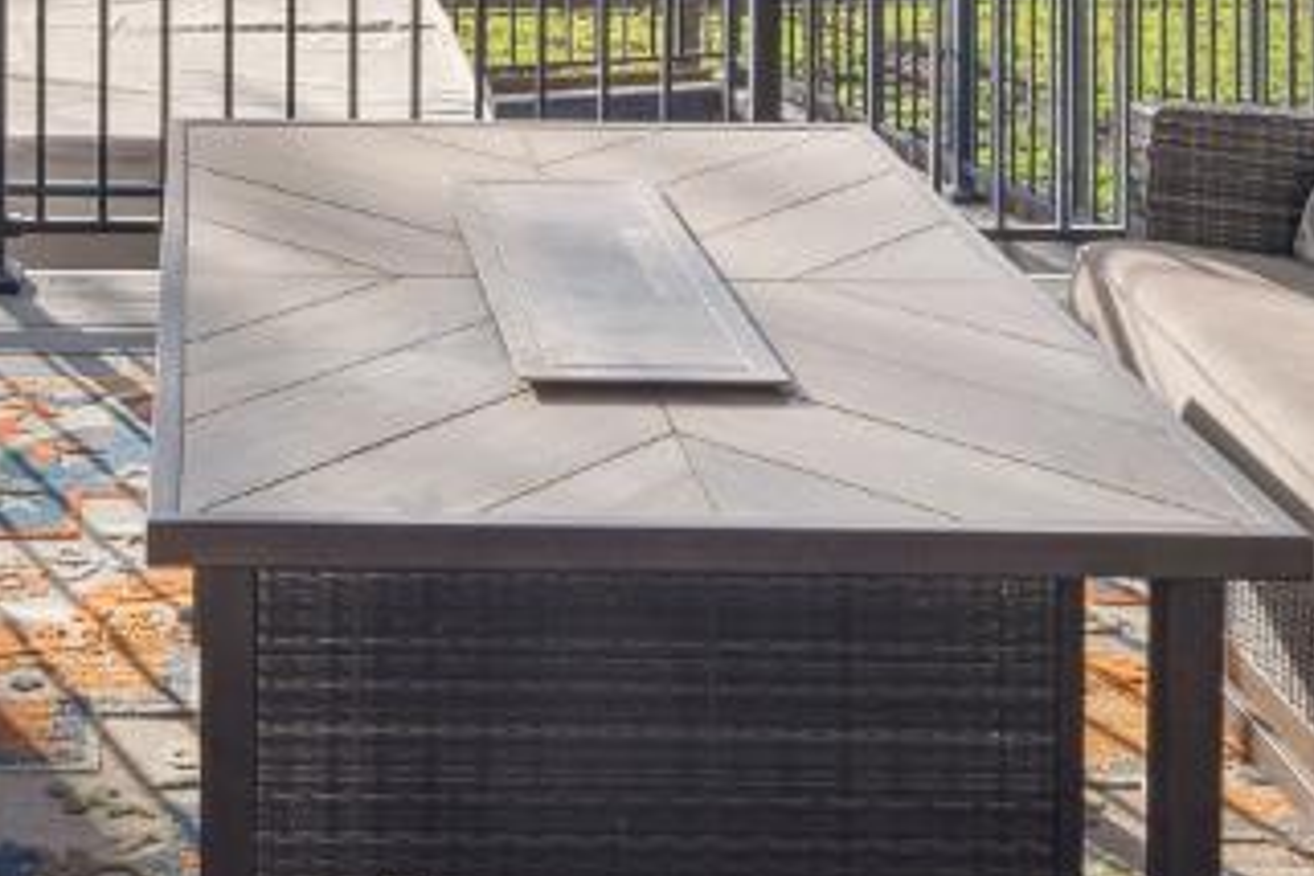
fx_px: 2555
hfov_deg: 27.9
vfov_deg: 17.3
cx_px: 172
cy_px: -495
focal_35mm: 70
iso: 200
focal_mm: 15
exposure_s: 1/640
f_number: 8
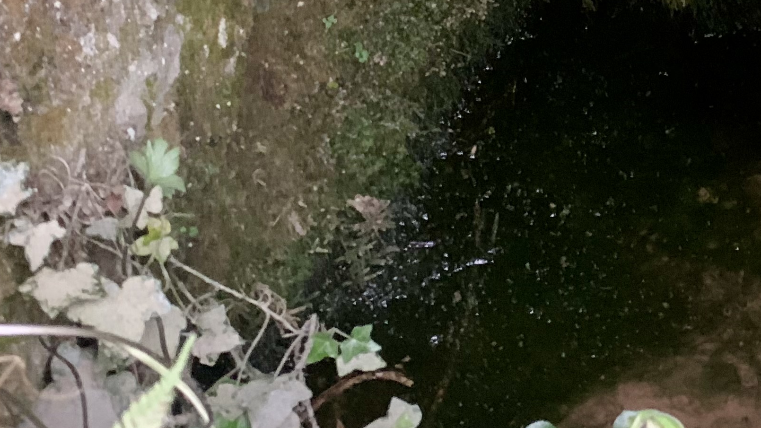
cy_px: -99
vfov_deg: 16.2
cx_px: 788
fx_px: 1433
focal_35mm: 71
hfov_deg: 27.7
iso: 800
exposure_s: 1/15
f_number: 1.8
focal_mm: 4.25
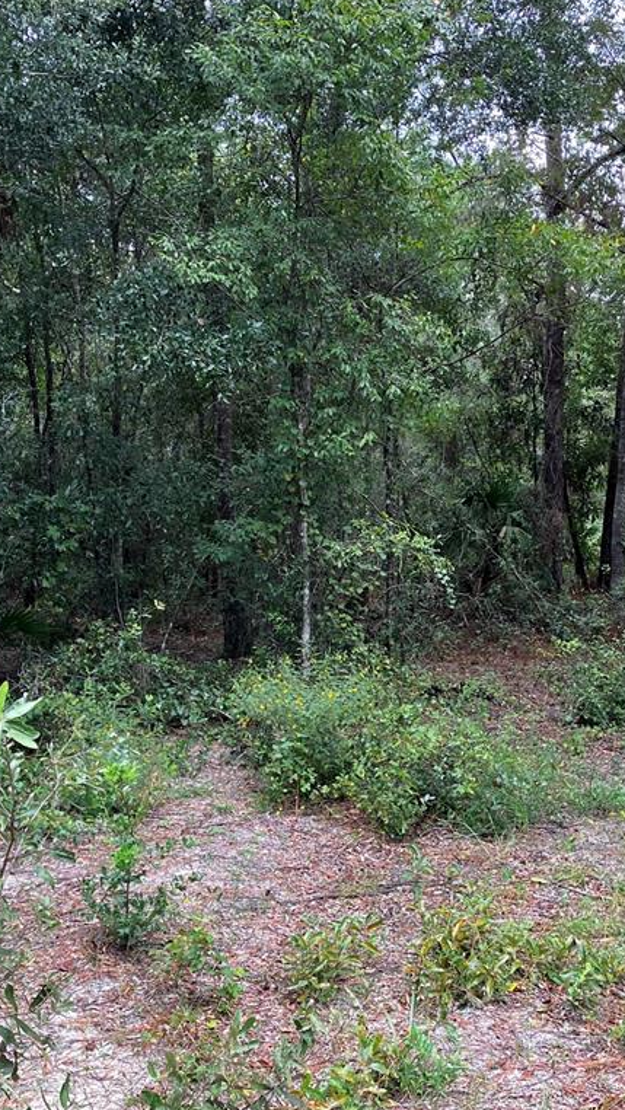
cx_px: 329
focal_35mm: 41
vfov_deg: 49.4
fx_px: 1207
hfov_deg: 29.0
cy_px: 554
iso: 64
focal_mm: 3.99
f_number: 1.8
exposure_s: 1/121
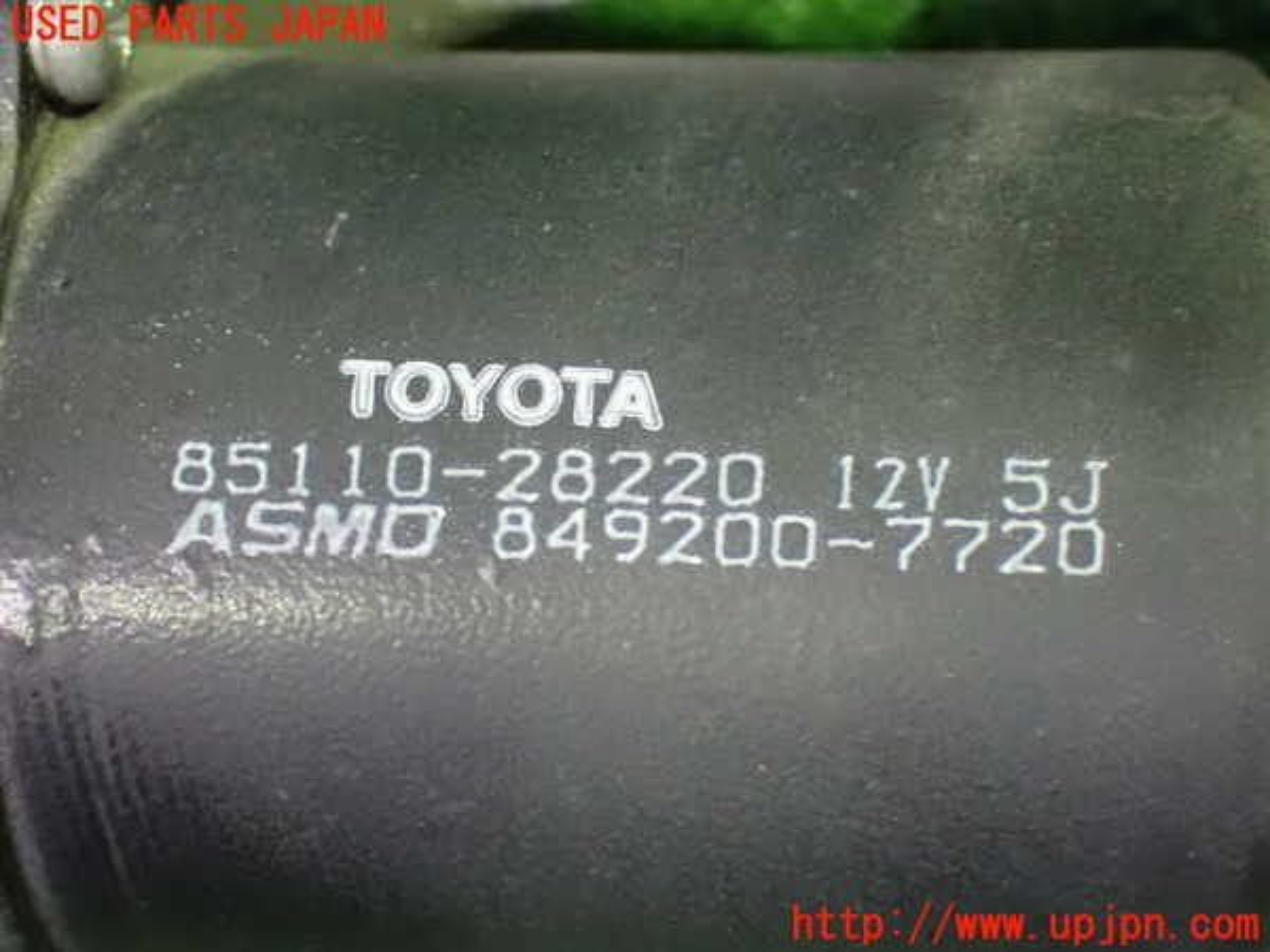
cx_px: 635
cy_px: 476
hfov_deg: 31.2
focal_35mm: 62
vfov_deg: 23.7
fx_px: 2275
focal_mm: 11.09
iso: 1600
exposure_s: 1/30
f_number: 3.6
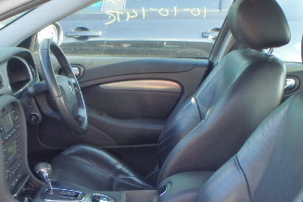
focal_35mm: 57
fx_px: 480
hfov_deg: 34.6
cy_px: 173
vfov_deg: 23.3
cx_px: 94
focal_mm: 5
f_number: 3.9
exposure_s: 1/60
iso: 200
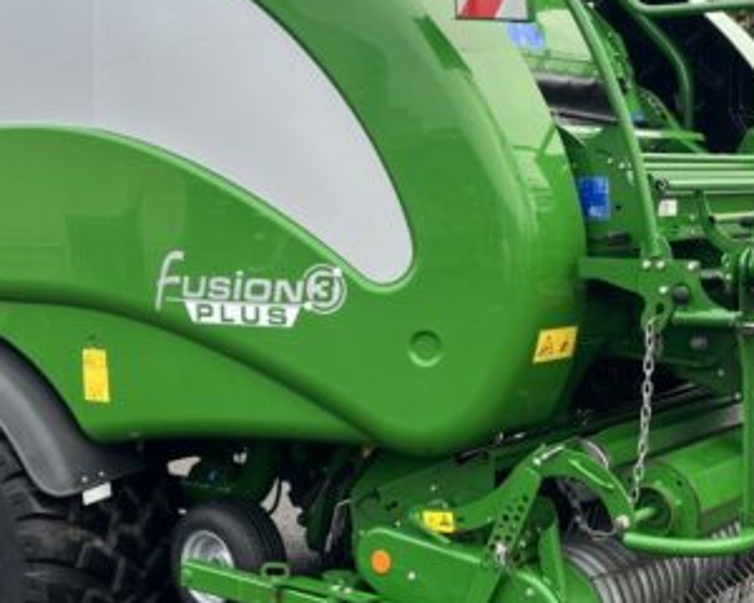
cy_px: 307
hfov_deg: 28.9
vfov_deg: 23.5
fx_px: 1451
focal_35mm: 65
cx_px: 508
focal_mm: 5.1
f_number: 1.6
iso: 50
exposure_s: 1/143
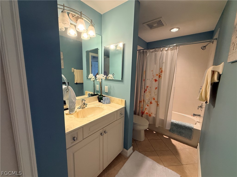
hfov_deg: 102.1
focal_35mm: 14
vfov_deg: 85.7
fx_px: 96
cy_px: 88
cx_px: 118
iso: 200
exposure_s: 1/60
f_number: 2.2
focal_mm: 2.22
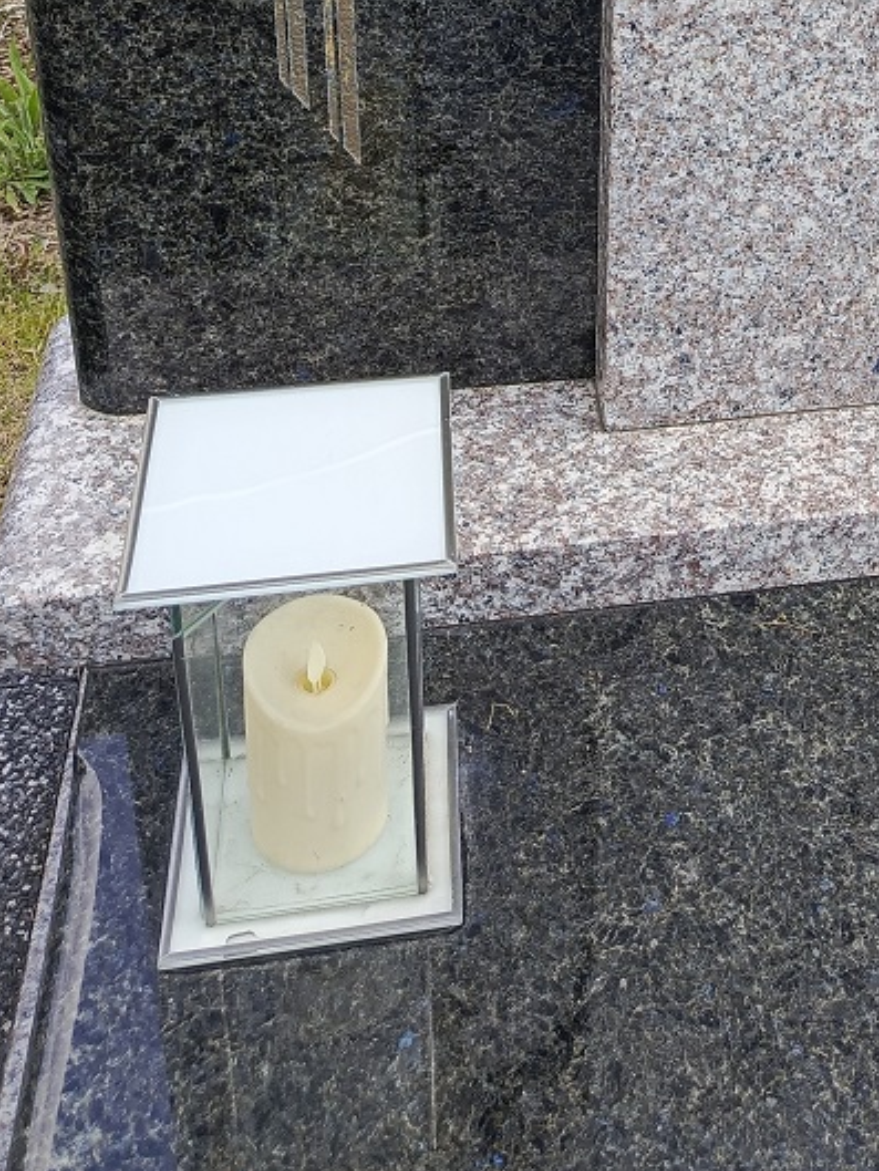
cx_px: 960
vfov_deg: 33.0
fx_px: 1828
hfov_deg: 25.2
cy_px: 34
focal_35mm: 54
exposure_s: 1/200
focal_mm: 5.25
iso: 77
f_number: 1.75
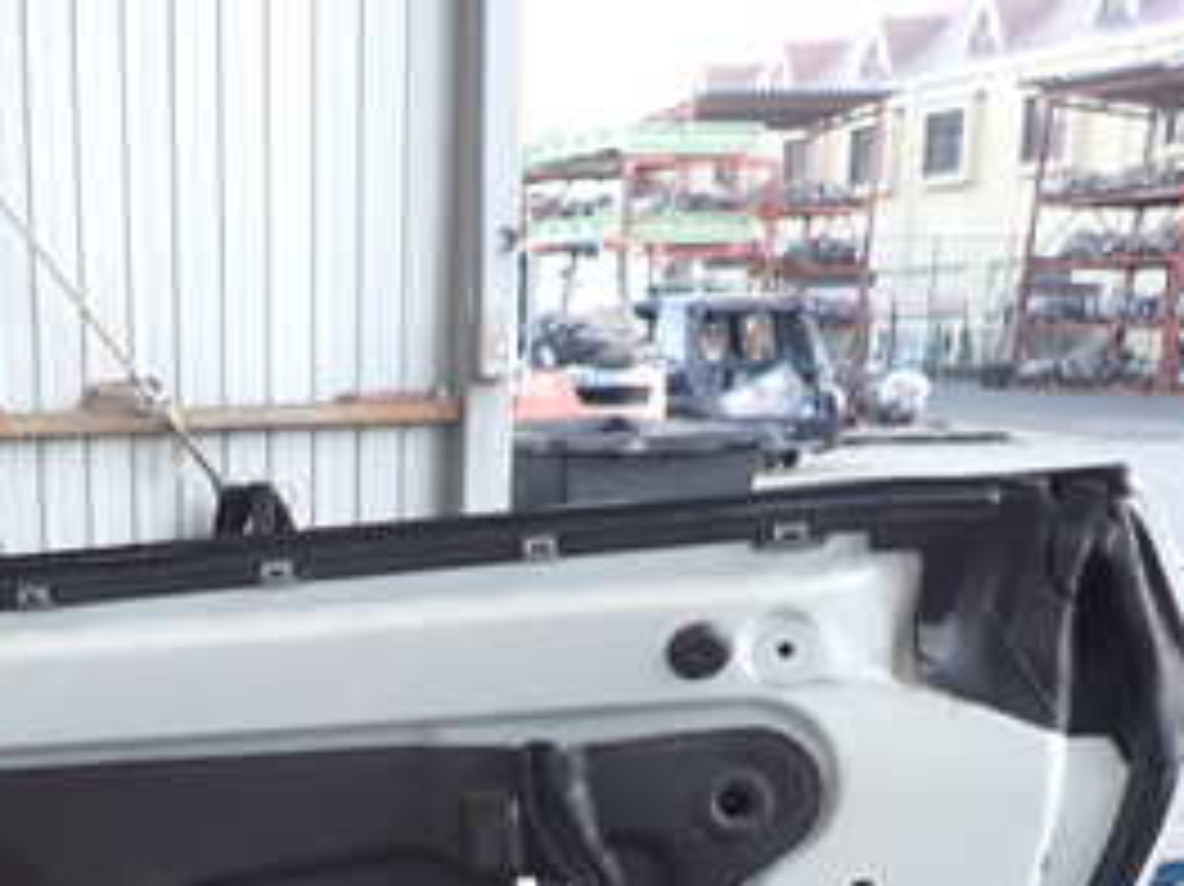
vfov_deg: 24.0
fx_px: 1949
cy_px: 976
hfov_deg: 32.4
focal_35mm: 57
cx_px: 153
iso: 100
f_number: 2
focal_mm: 4.5
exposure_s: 1/60
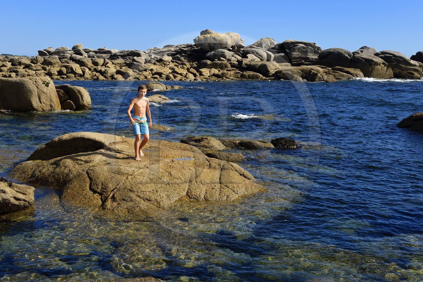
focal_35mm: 44
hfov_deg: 44.5
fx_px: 517
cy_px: 141
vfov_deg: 30.5
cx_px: 212
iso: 200
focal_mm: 44
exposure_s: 1/400
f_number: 9
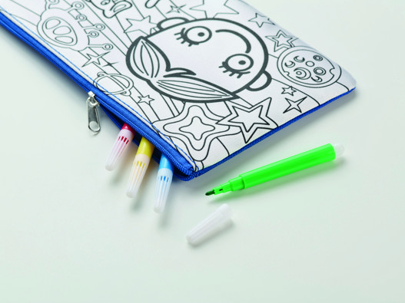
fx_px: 1345
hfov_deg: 17.1
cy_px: 150
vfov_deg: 12.9
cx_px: 194
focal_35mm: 115
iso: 80
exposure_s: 1/125
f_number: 16
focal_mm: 105
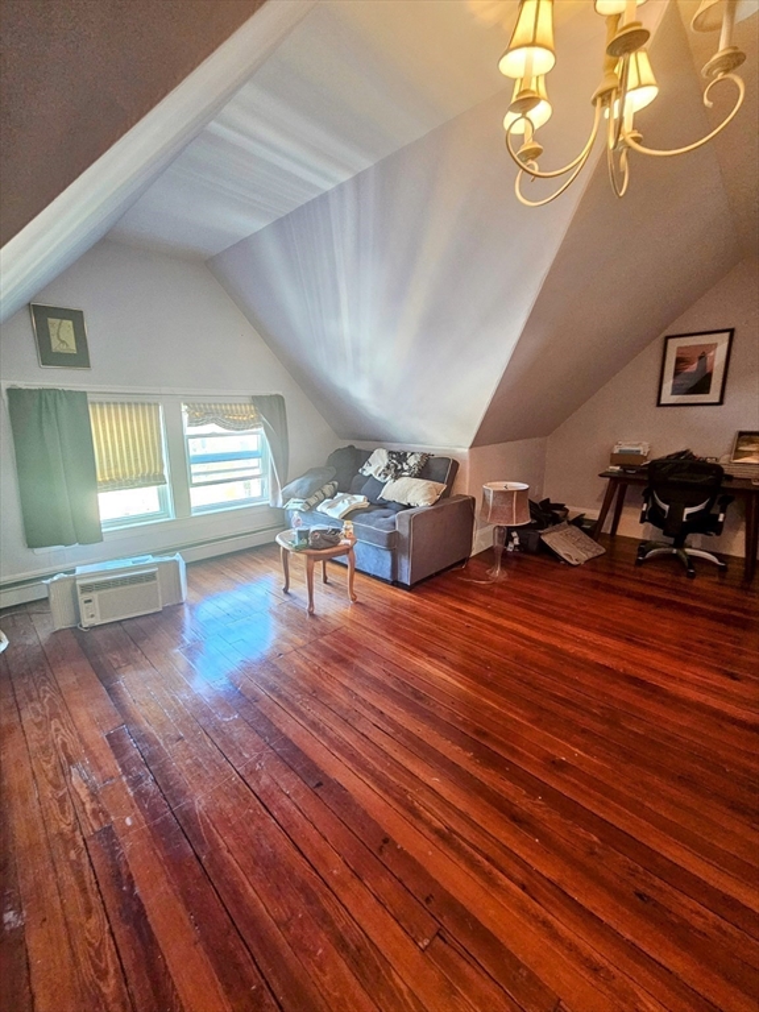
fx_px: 380
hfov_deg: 89.9
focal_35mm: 13
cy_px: 506
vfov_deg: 106.2
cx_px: 380
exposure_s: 1/30
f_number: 2.2
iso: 320
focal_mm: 2.2
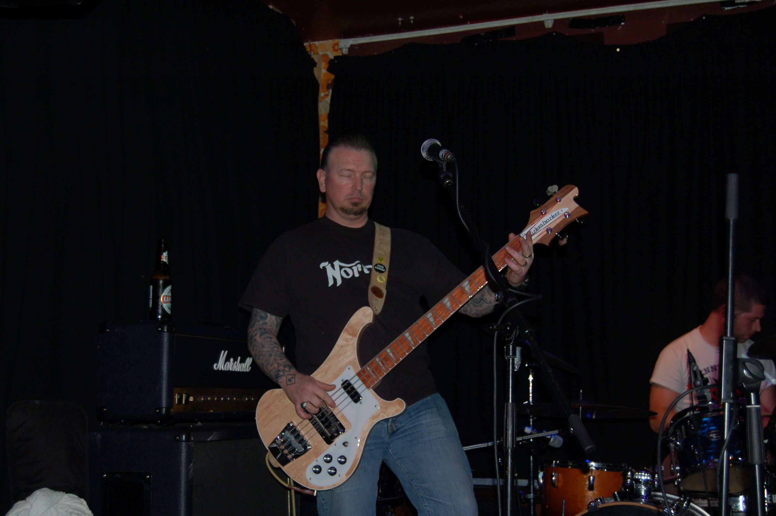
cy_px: 258
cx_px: 388
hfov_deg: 38.9
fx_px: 1098
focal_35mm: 51
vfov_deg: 26.4
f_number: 4.5
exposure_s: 1/60
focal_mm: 34
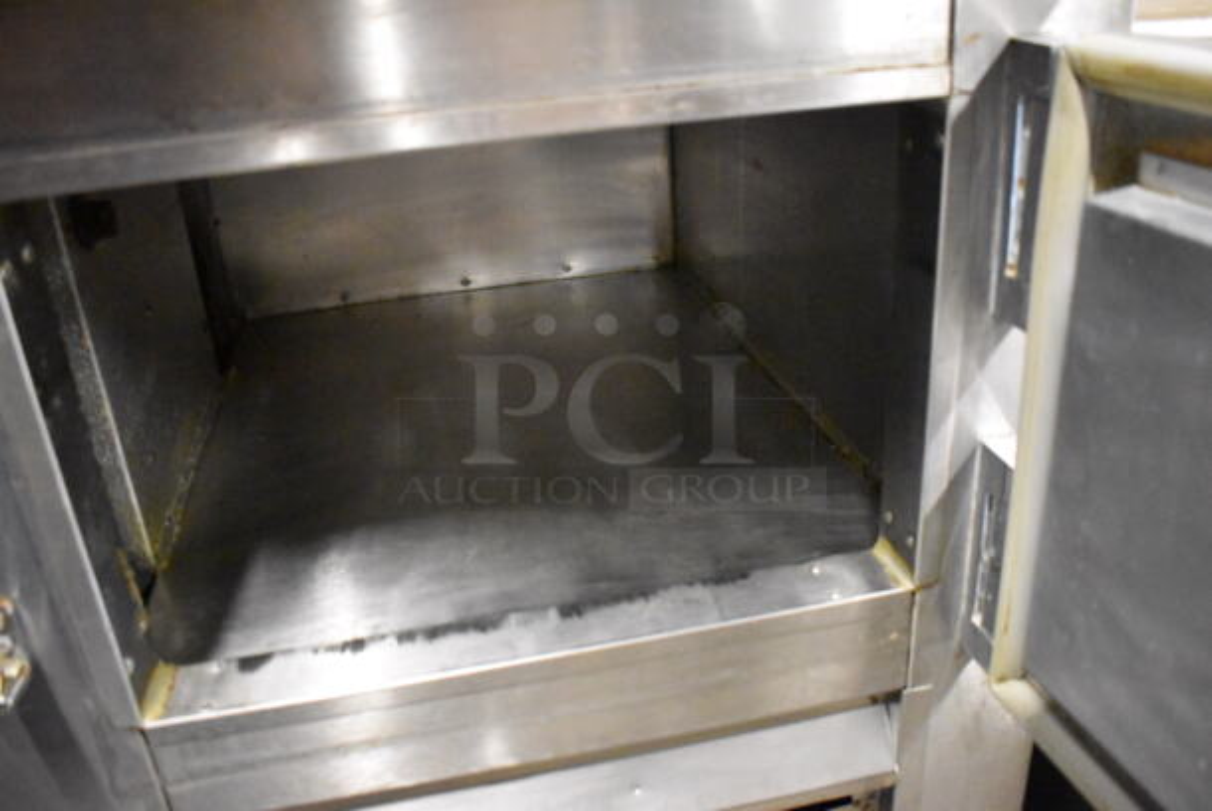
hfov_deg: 61.9
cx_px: 606
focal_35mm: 30
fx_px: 1011
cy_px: 406
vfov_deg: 43.7
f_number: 3.8
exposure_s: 1/100
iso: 12800
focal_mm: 20
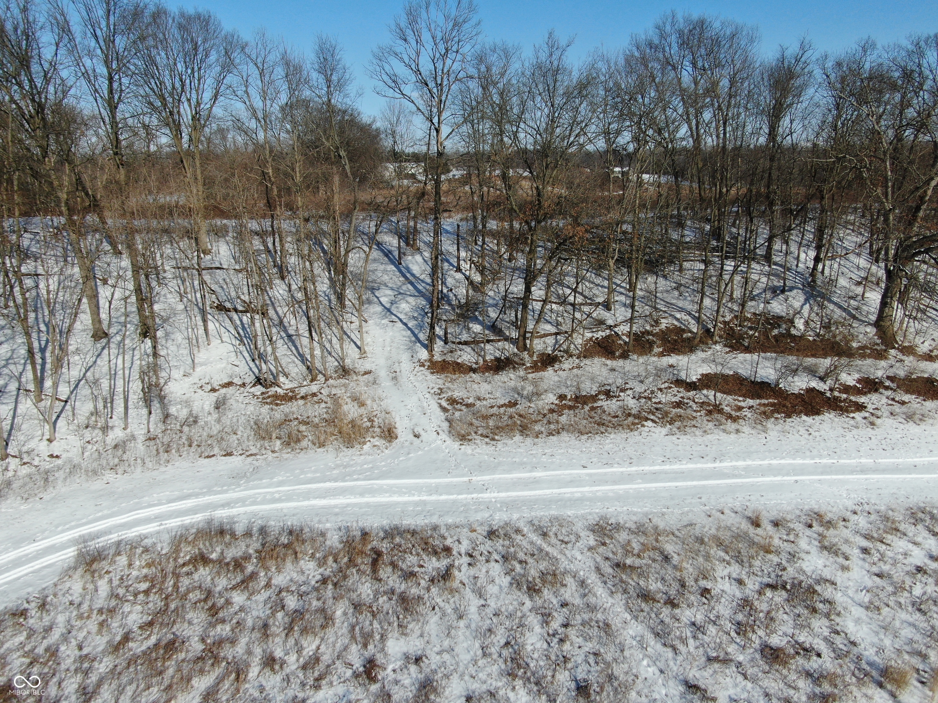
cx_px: 469
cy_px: 352
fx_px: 650
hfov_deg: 71.6
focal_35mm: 24
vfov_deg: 56.8
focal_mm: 4.39
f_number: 2.8
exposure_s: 1/2500
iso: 110
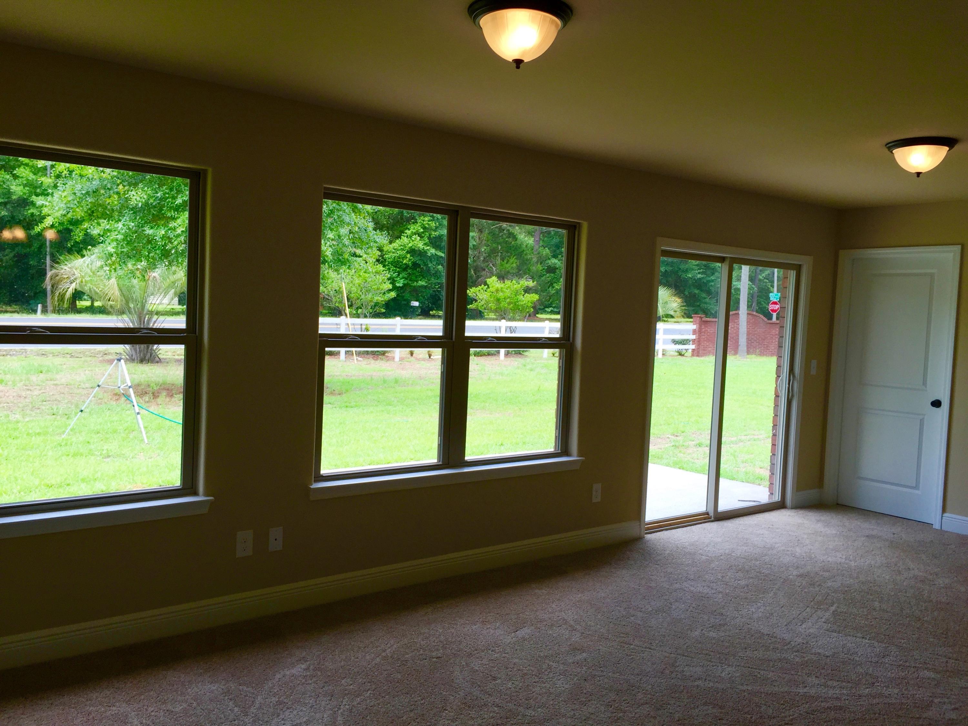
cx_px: 484
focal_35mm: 29
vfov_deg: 48.2
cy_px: 363
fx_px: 811
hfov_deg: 61.7
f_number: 2.2
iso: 32
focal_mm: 4.15
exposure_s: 1/265
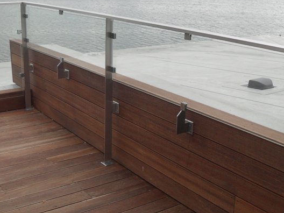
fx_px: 435
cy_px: 93
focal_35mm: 53
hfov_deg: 36.2
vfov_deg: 27.5
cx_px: 151
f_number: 8.9
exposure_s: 1/90
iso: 100
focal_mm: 6.2
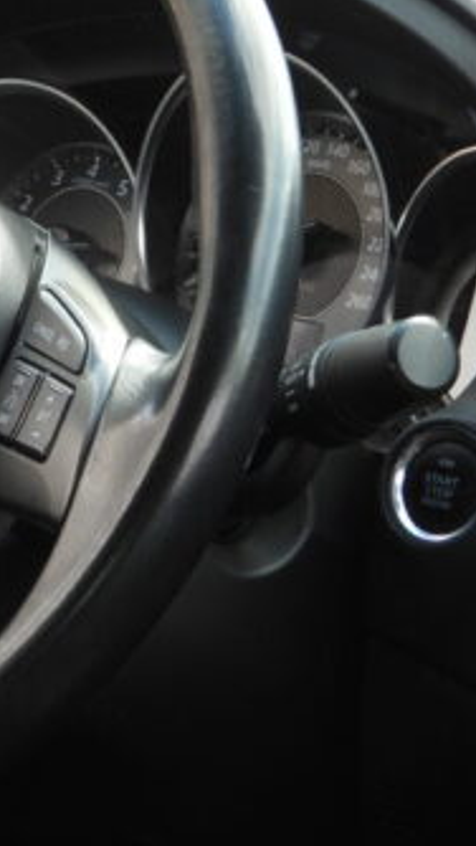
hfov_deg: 6.9
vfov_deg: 12.4
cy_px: 306
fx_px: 3902
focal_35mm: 174
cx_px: -162
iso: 100
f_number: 3.5
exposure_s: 1/60
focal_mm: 13.5
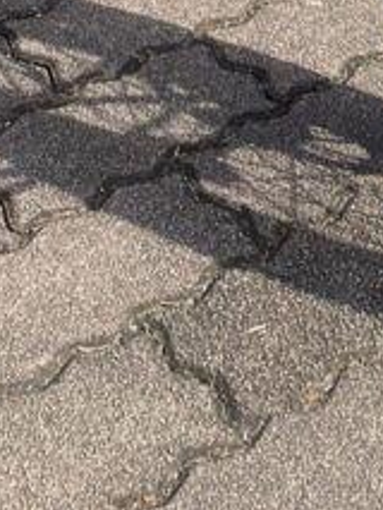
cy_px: -706
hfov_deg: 11.8
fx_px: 1842
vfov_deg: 12.5
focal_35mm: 125
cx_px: 292
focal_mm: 4.2
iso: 32
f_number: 1.6
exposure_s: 1/1319
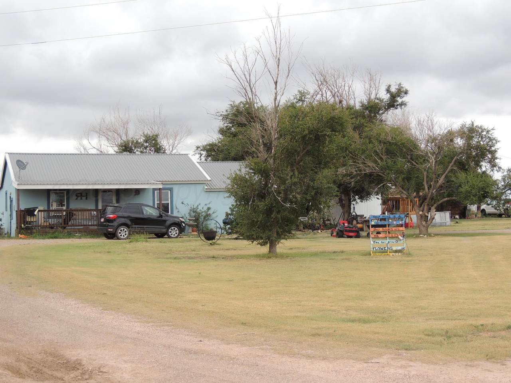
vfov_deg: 24.4
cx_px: 256
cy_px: 192
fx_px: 886
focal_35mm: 60
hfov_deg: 32.2
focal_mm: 10.7
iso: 100
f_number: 3.7
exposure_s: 1/400
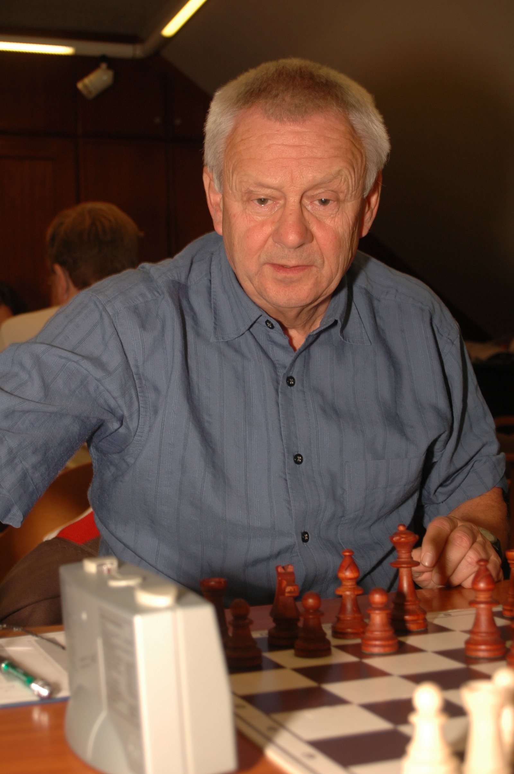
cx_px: 257
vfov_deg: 35.1
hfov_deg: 23.7
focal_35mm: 57
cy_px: 387
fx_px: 1223
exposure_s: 1/60
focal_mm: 38
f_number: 5
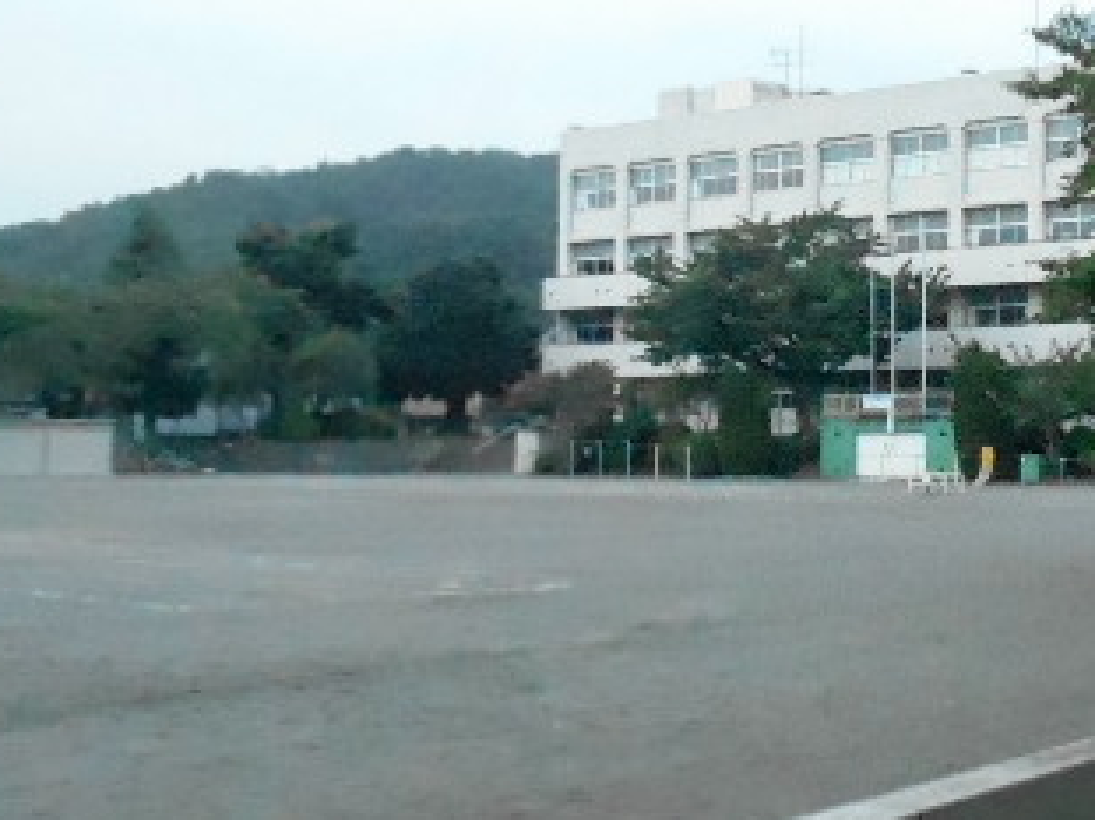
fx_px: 2213
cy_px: 306
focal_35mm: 70
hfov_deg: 27.1
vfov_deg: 21.0
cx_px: 905
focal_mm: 5.8
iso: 3200
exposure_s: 1/100
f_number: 3.6
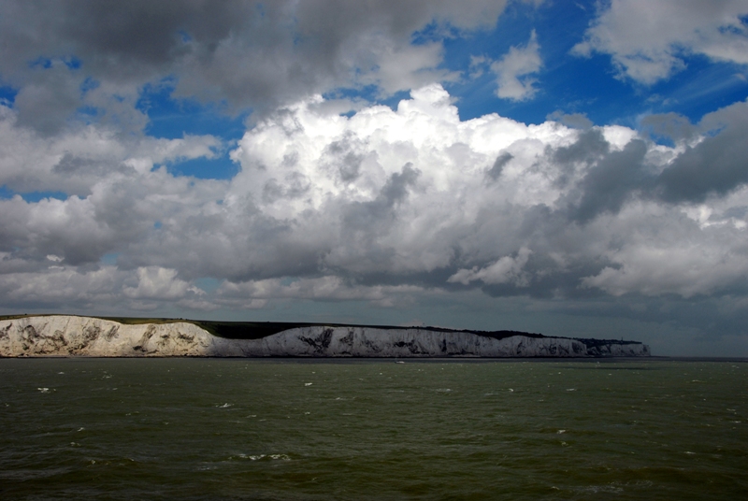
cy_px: 250
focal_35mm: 42
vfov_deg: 32.0
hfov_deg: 46.3
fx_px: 874
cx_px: 374
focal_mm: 28
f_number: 11
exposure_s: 1/500
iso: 160
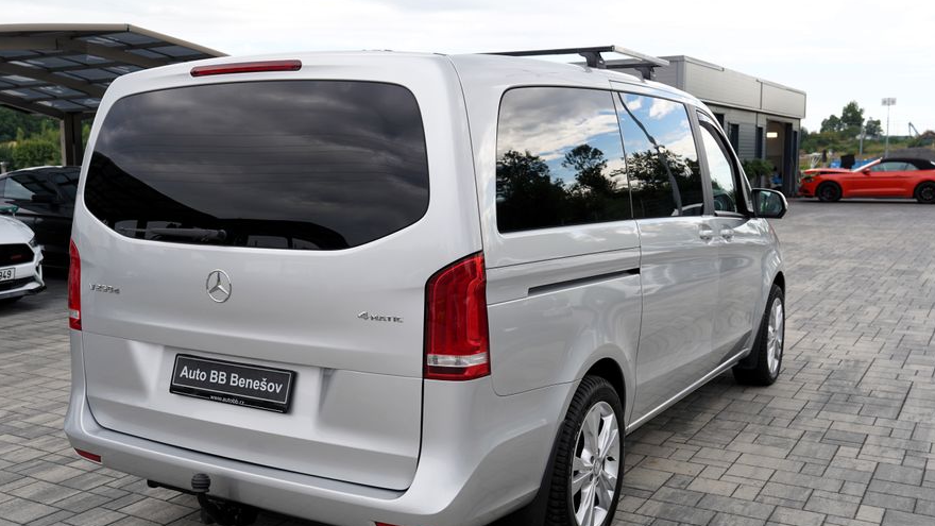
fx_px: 967
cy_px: 291
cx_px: 404
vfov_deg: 30.4
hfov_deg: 51.4
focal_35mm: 39
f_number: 5.6
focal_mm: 32
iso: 100
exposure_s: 1/125
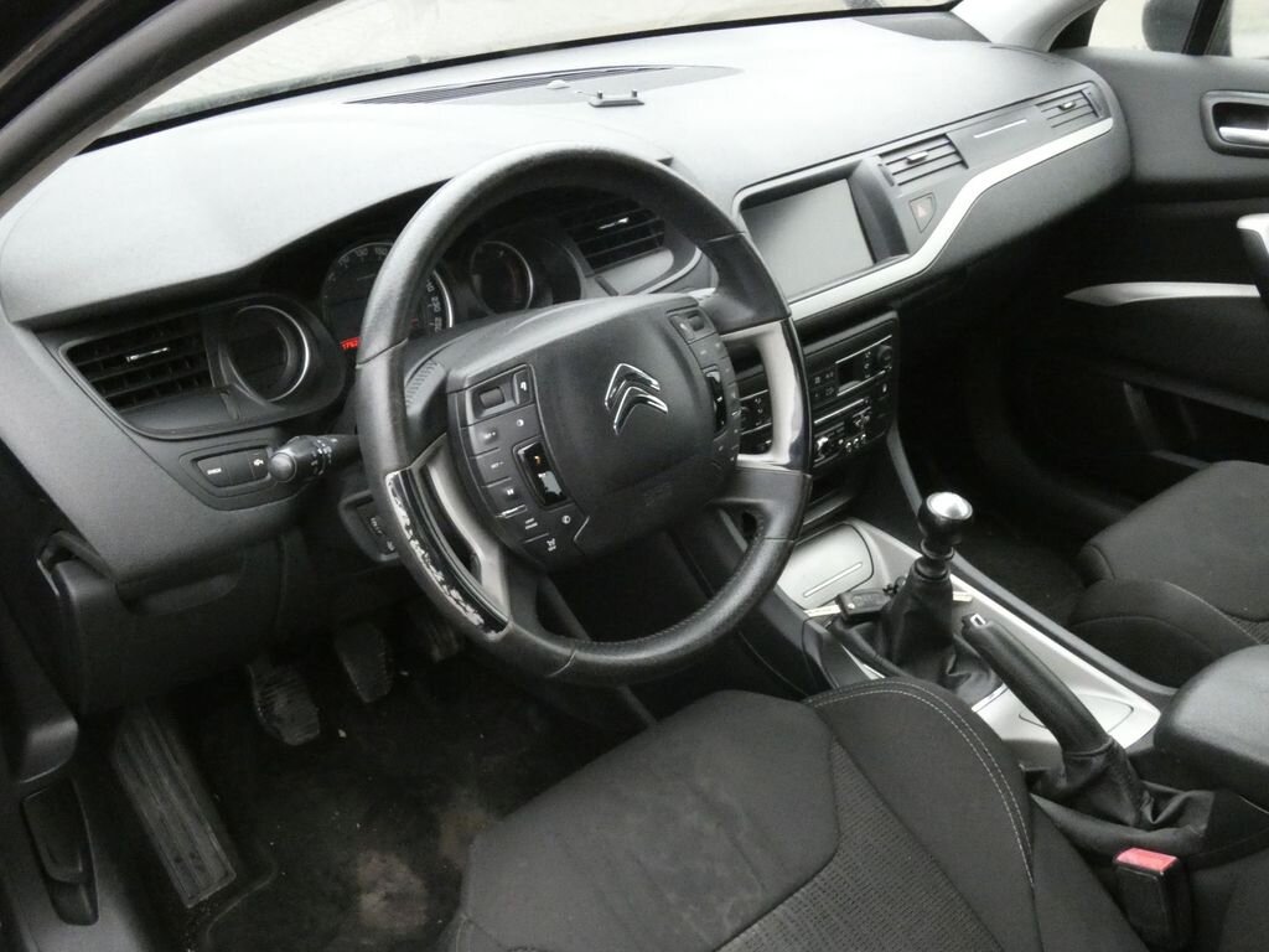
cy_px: 476
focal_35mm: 35
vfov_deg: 40.7
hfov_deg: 52.6
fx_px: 1283
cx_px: 634
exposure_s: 1/30
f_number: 5.6
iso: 1600
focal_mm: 6.2
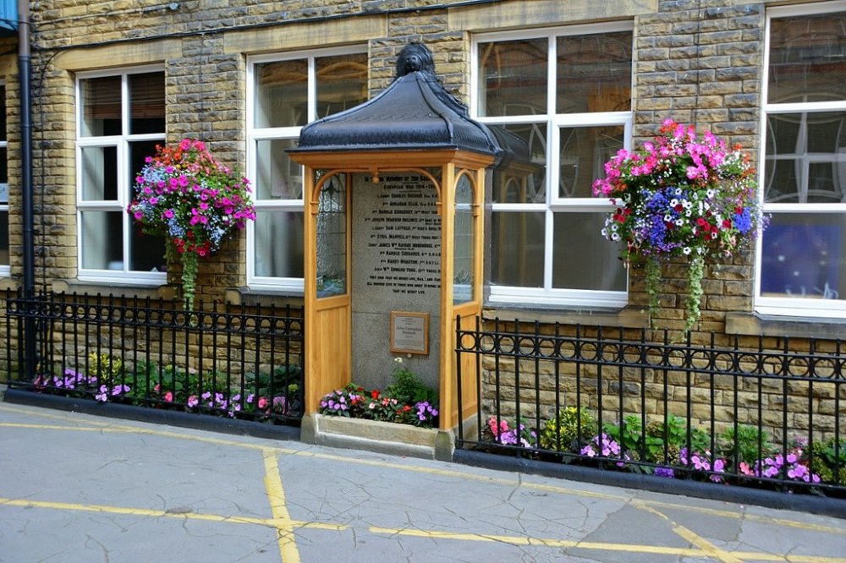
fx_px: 775
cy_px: 282
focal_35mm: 33
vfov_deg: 39.9
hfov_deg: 57.2
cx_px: 423
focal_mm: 22
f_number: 5
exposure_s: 1/100
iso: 400
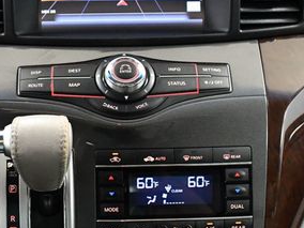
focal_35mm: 78
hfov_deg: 25.0
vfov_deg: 18.9
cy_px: 102
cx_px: 116
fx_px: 685
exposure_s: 1/80
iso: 3200
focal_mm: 18
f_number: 3.5
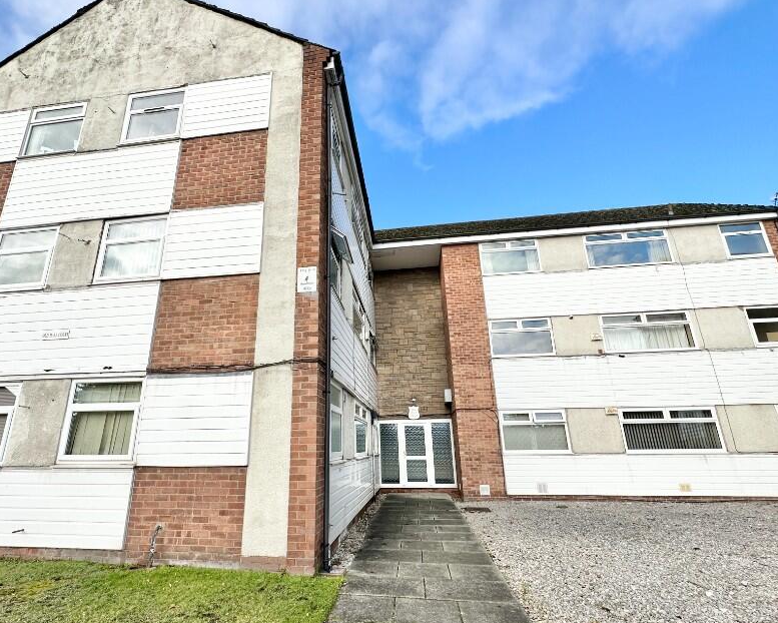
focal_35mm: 18
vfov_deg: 73.8
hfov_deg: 86.1
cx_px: 348
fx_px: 415
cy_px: 317
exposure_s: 1/1276
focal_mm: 2.22
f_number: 2.2
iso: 50
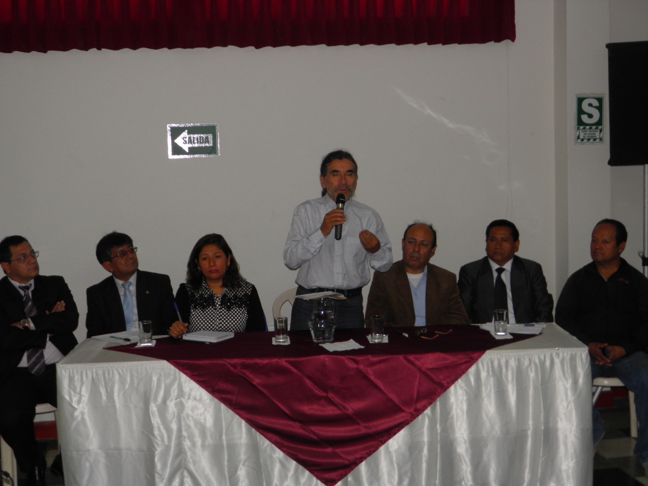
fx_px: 917
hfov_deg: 38.9
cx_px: 324
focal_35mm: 49
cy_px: 243
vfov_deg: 29.7
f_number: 3.5
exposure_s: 1/80
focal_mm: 8.9
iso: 100
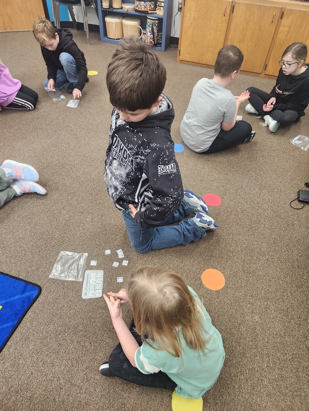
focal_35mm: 23
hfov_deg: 58.9
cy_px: 206
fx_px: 274
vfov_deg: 73.9
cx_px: 154
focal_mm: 5.4
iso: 320
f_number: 1.8
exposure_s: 1/120
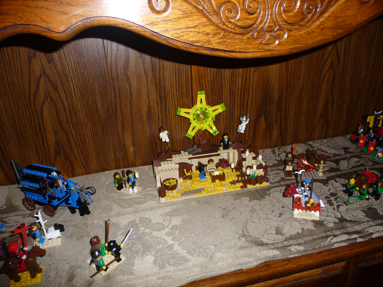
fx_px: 310
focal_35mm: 28
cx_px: 192
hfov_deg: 63.4
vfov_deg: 49.7
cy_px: 144
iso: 100
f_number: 3.3
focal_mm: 4.7
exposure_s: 1/30
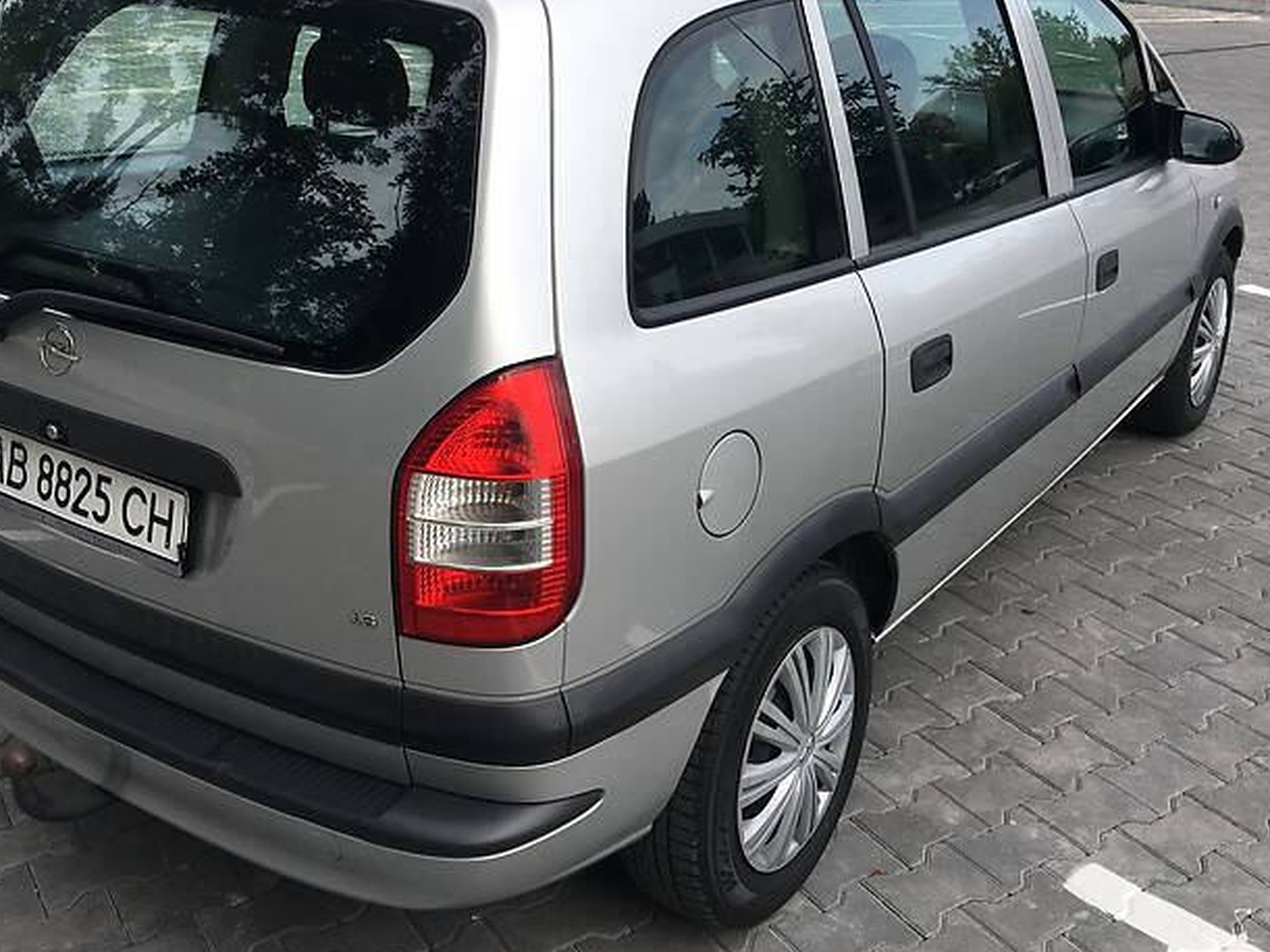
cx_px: 653
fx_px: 1394
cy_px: 368
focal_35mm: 38
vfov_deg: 37.5
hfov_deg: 49.0
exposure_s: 1/610
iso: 25
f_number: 2.2
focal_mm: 4.2
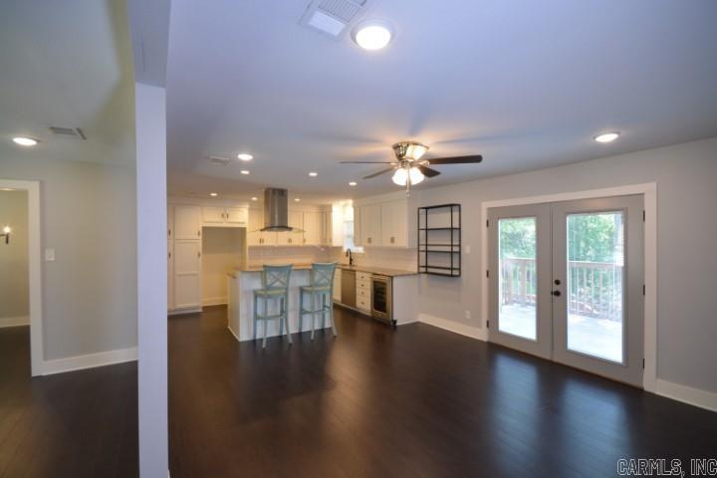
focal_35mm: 15
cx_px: 358
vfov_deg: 77.3
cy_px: 239
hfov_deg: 100.4
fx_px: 299
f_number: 8
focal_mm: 10
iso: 720
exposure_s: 1/15
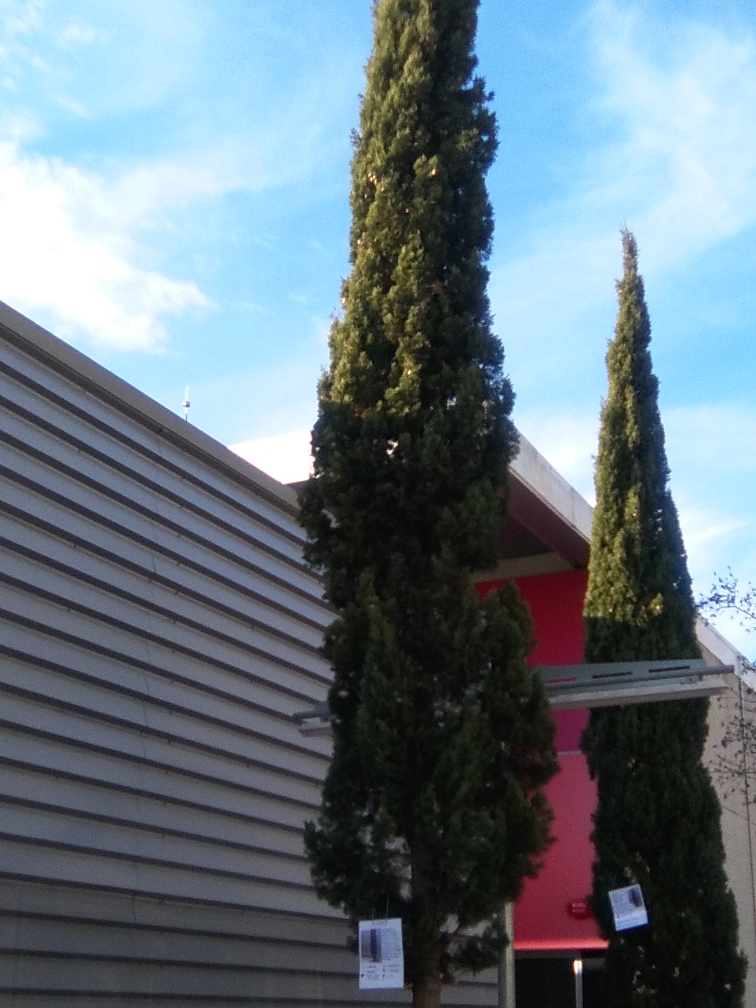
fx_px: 1427
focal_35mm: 49
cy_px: 584
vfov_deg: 38.8
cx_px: 379
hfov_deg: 29.7
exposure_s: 1/646
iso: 100
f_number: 2.2
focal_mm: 2.34
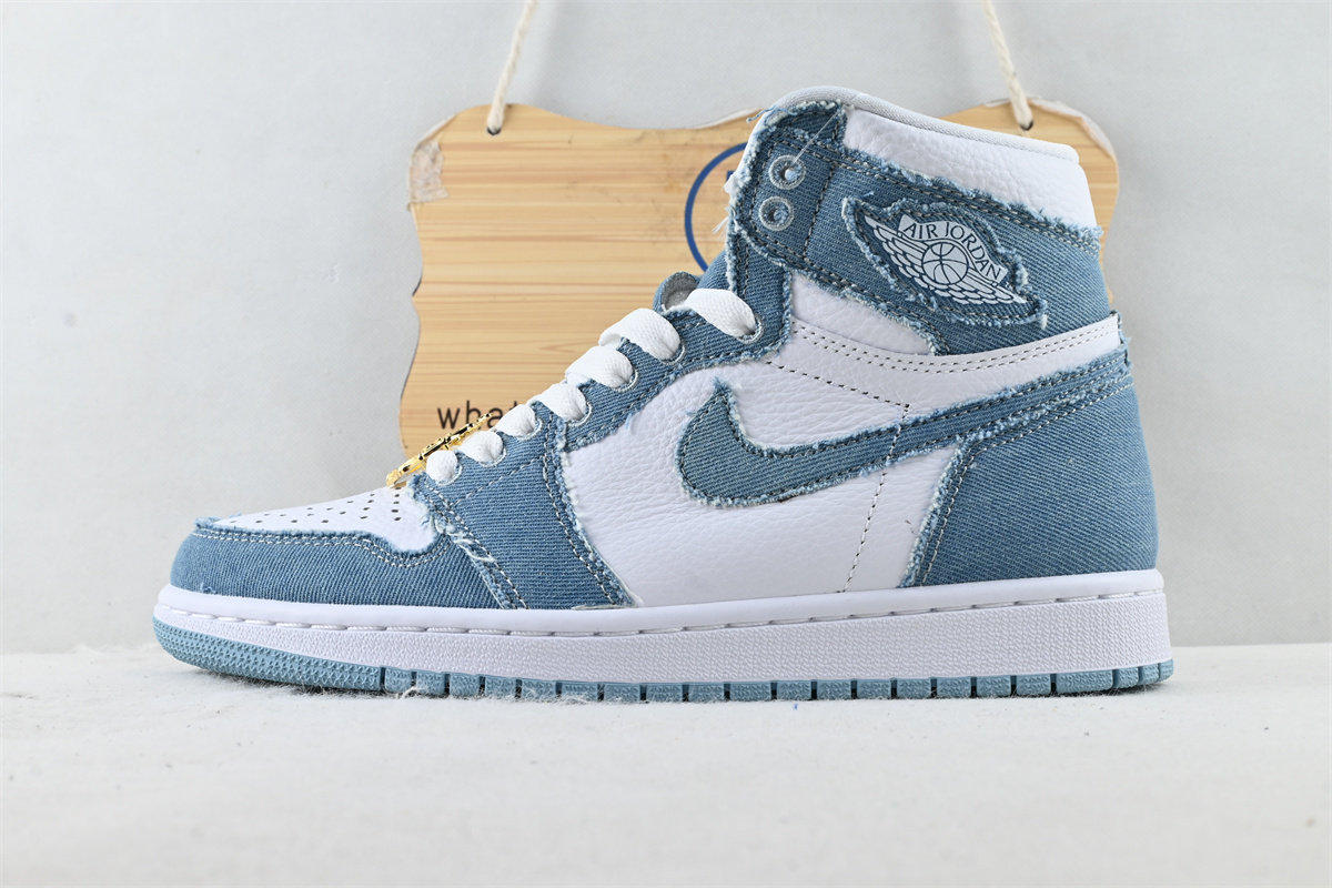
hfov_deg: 47.2
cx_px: 666
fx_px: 1526
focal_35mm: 41
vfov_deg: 32.4
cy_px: 444
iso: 100
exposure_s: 1/13
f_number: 10
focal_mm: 27.5
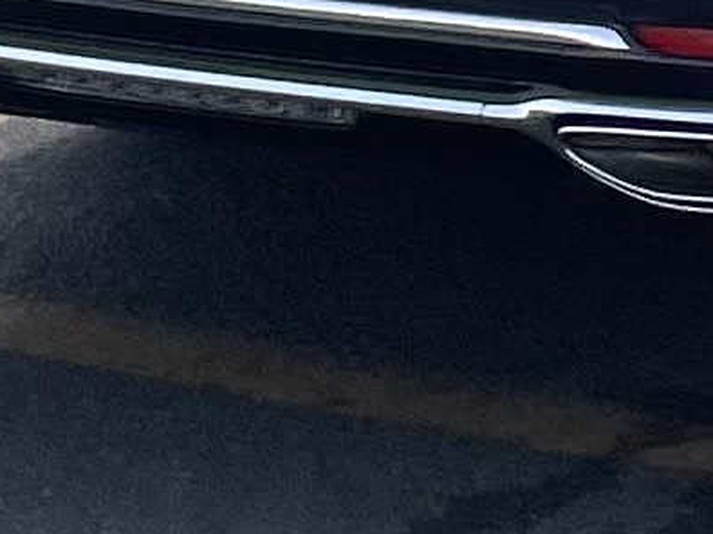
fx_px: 2759
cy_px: -758
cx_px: 1209
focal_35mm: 134
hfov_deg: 13.5
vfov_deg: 9.7
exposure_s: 1/1135
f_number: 1.6
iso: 32
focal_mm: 4.2
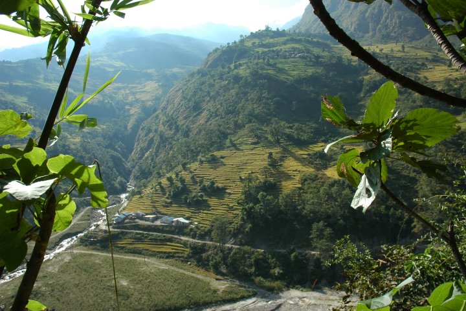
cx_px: 233
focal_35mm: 27
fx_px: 349
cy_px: 156
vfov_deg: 47.9
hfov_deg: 67.4
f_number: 10
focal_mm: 18
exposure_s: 1/200
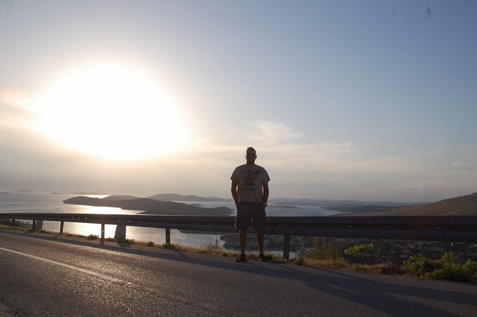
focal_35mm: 33
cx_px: 238
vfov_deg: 39.9
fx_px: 437
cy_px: 158
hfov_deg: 57.3
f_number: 10
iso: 200
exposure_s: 1/400
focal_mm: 22
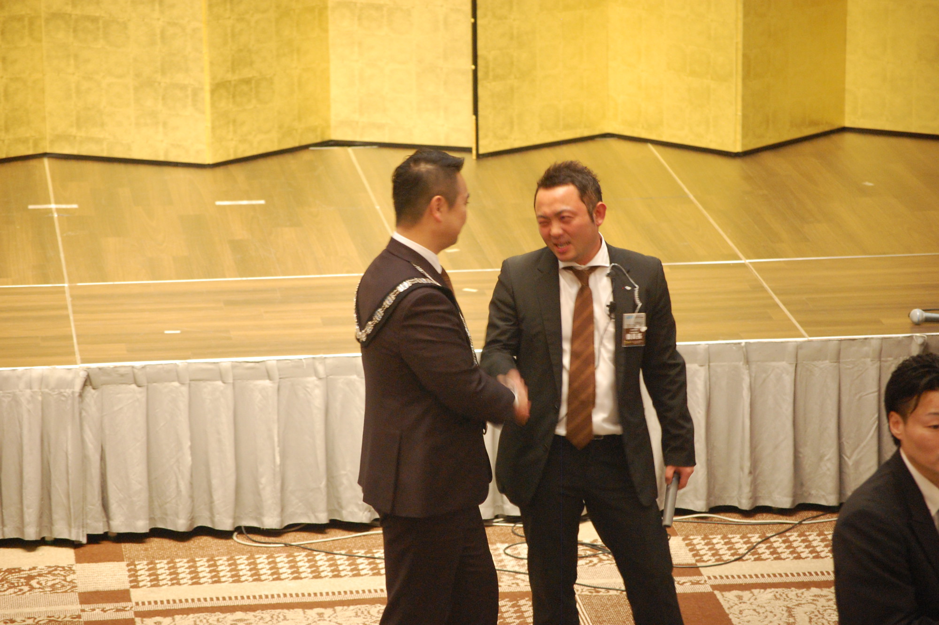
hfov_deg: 11.8
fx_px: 4535
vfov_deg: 7.9
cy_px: 312
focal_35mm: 174
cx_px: 470
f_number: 4.8
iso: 1600
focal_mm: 116
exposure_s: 1/15
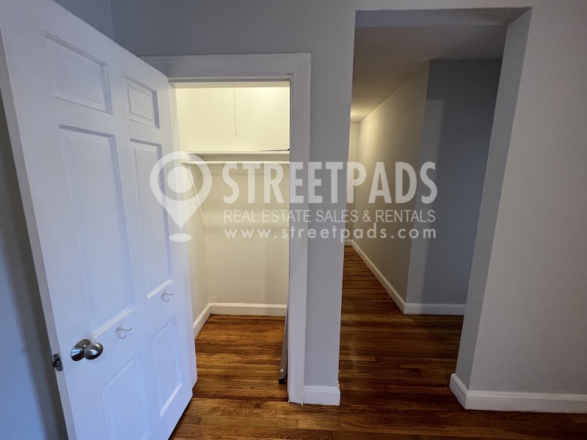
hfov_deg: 106.2
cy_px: 220
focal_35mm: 13
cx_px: 294
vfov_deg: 89.9
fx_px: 220
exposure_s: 1/60
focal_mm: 1.57
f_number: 1.8
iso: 160
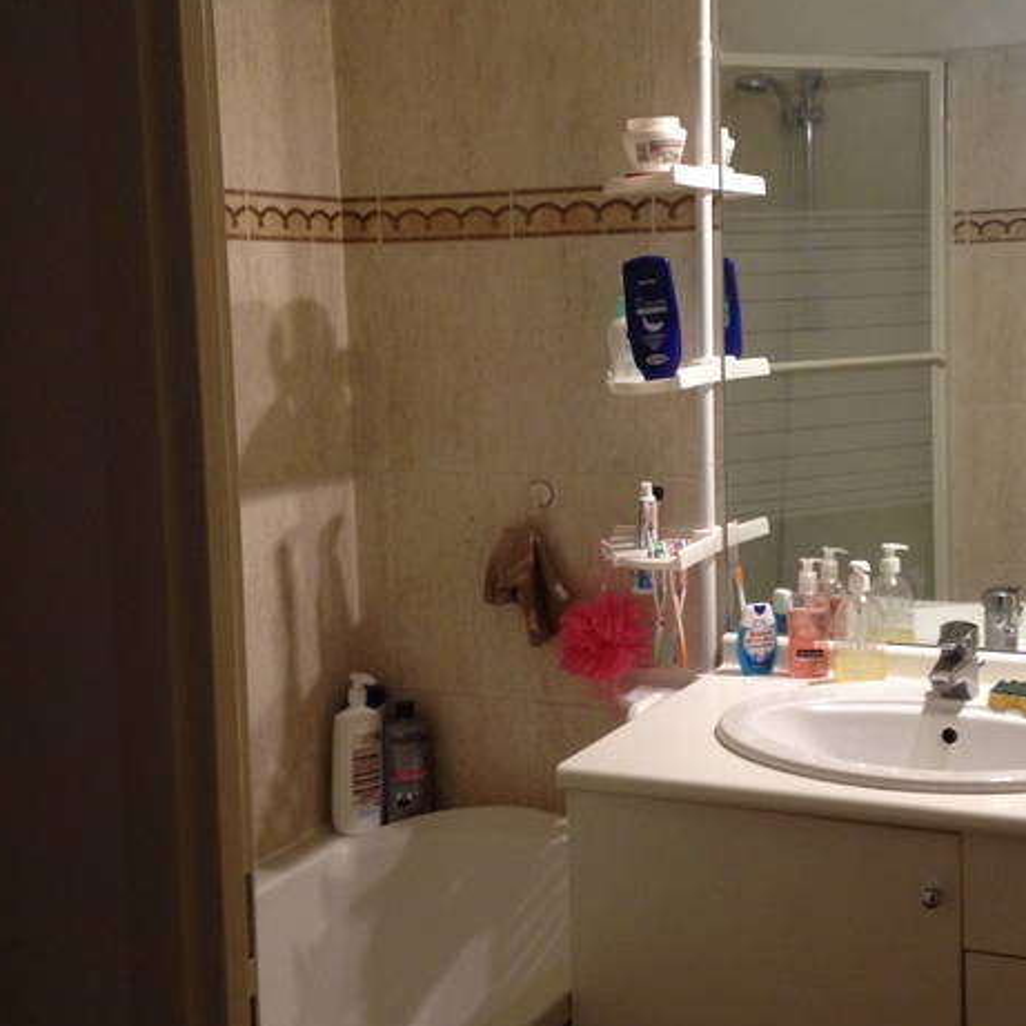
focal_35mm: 53
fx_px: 1777
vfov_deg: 32.2
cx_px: 677
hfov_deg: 32.0
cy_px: 454
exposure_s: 1/20
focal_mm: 4.28
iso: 125
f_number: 2.4
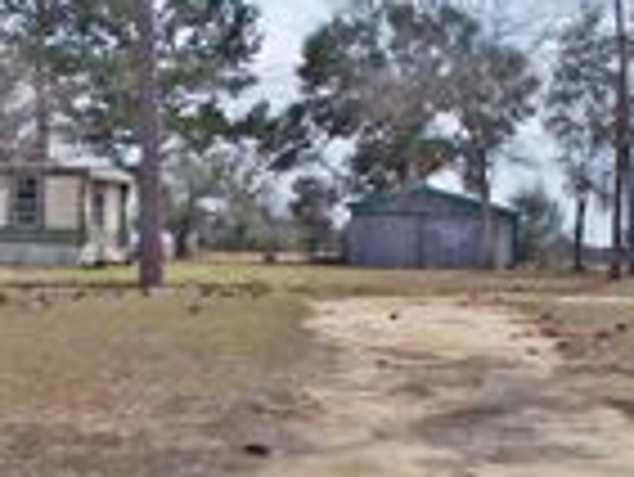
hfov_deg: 21.3
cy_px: 389
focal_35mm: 92
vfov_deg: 16.0
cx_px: 297
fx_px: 1686
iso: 80
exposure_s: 1/200
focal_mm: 4.6
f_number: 8
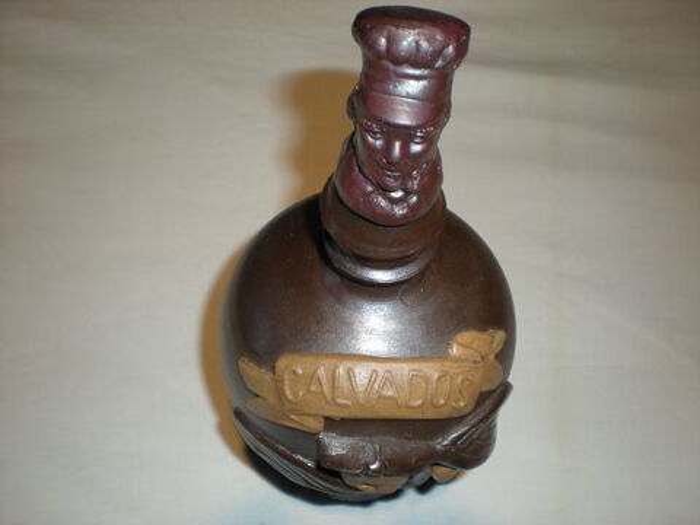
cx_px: 350
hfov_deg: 49.0
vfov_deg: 37.7
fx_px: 768
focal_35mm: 38
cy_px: 262
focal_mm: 6.3
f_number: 3.1
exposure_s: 1/30
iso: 64
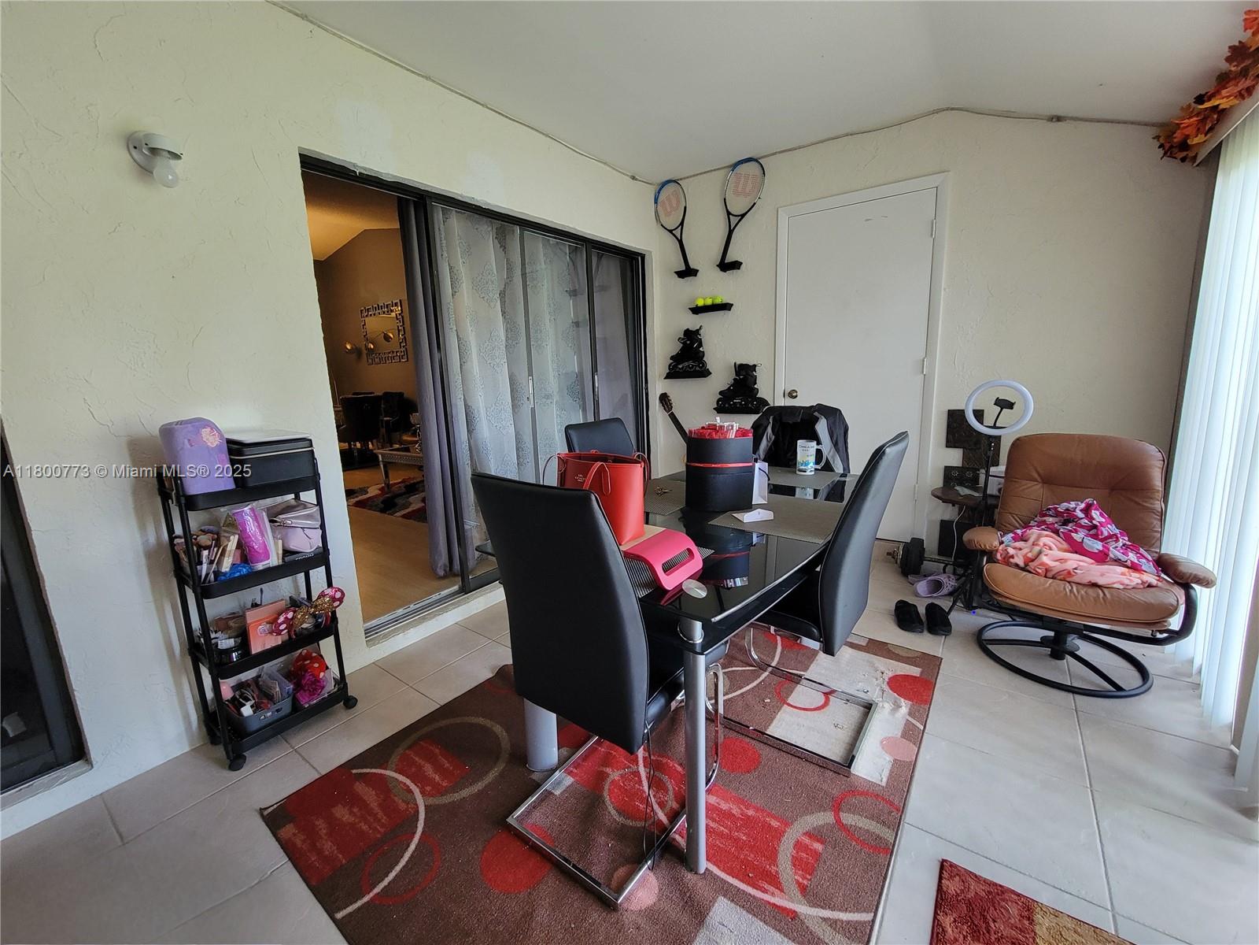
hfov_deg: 106.2
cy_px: 472
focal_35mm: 13
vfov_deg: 89.9
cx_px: 630
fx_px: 473
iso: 320
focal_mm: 2.2
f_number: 2.2
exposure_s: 1/40
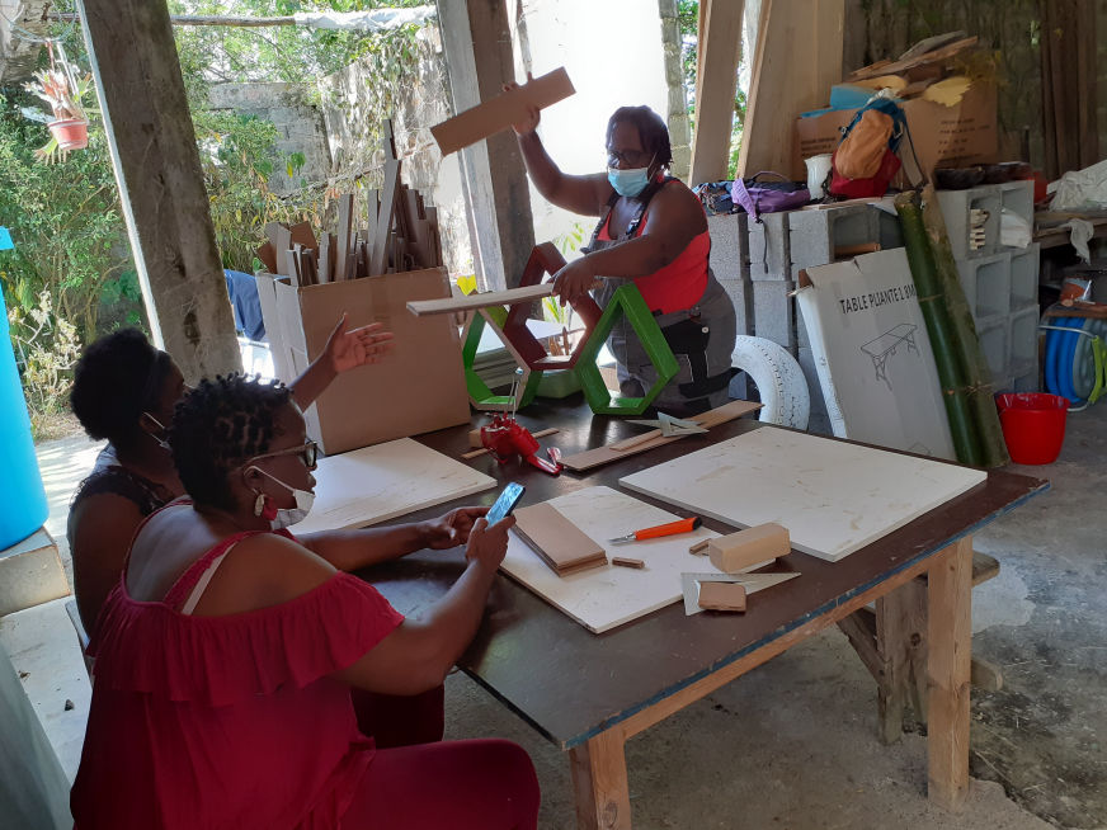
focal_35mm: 27
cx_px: 554
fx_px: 863
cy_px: 415
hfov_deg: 65.3
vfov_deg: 51.4
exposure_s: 1/100
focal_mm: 3.6
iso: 64
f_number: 1.9
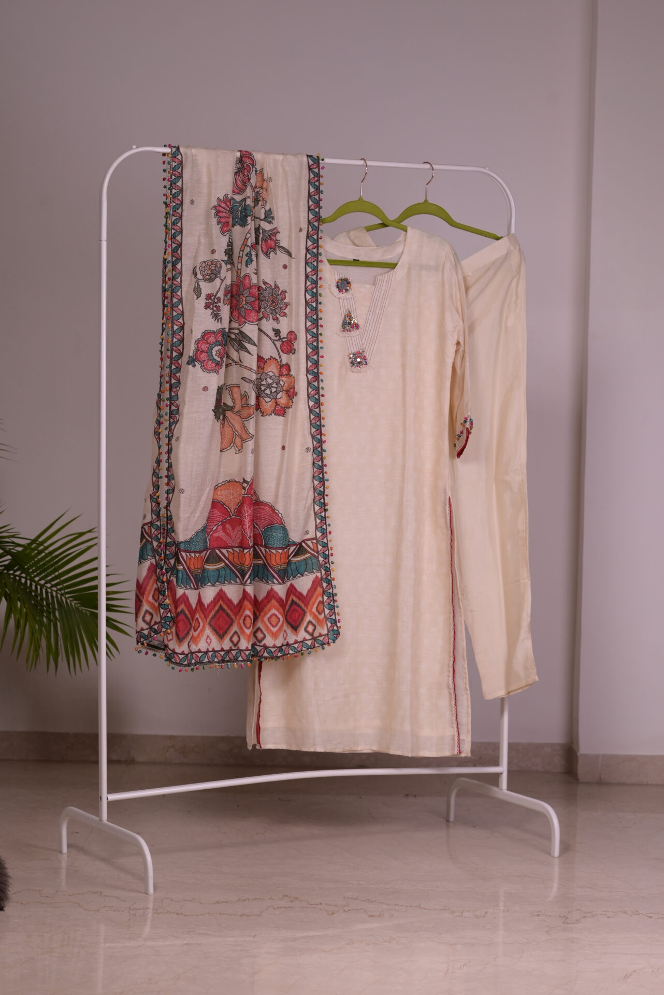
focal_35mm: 85
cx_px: 332
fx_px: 2349
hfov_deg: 16.1
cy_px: 498
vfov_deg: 23.9
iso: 320
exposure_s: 1/100
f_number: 5
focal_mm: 85
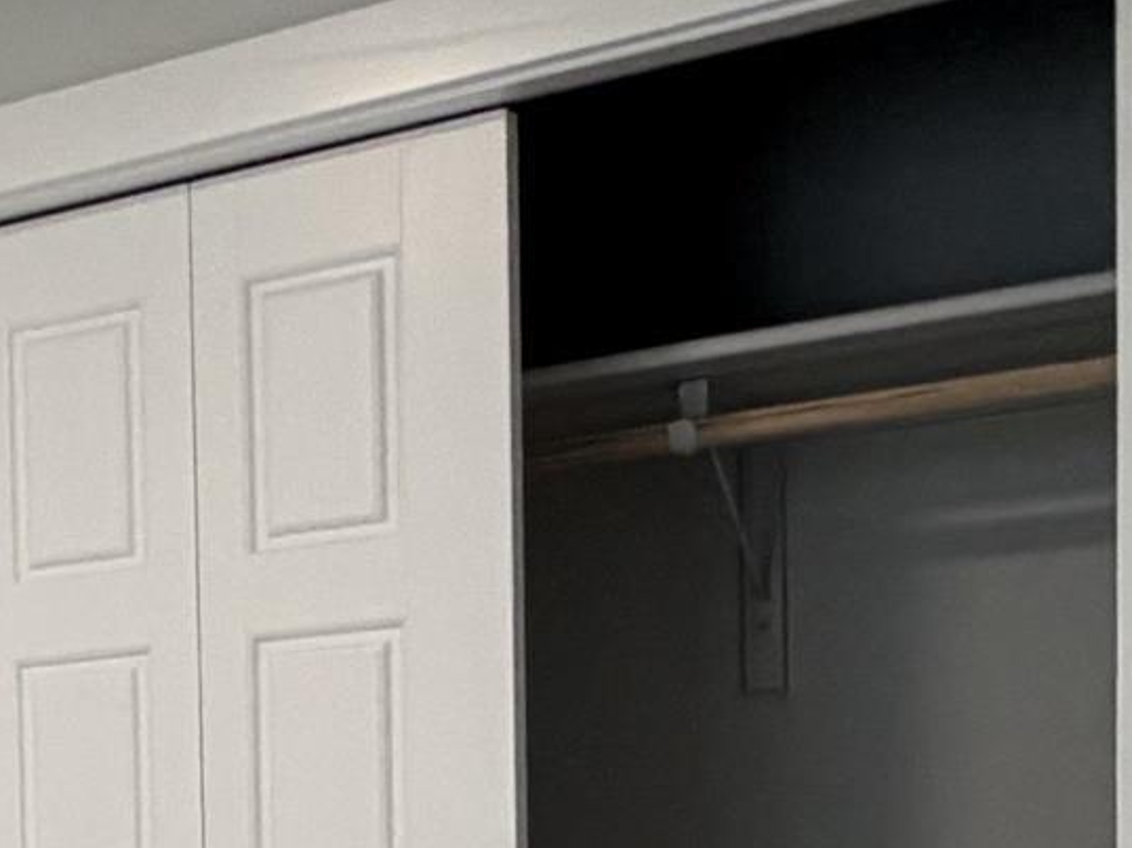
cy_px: 1071
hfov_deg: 19.2
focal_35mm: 80
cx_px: -846
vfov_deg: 17.4
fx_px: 2615
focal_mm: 2.22
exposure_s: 1/120
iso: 200
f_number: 2.2
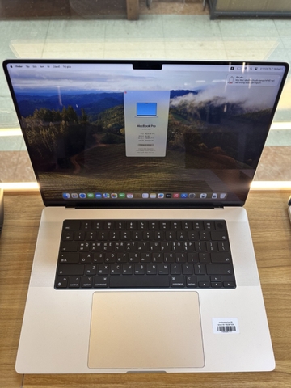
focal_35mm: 24
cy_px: 194
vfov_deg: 71.6
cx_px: 146
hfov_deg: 56.8
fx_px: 269
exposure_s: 1/120
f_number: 1.78
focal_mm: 6.86
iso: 200
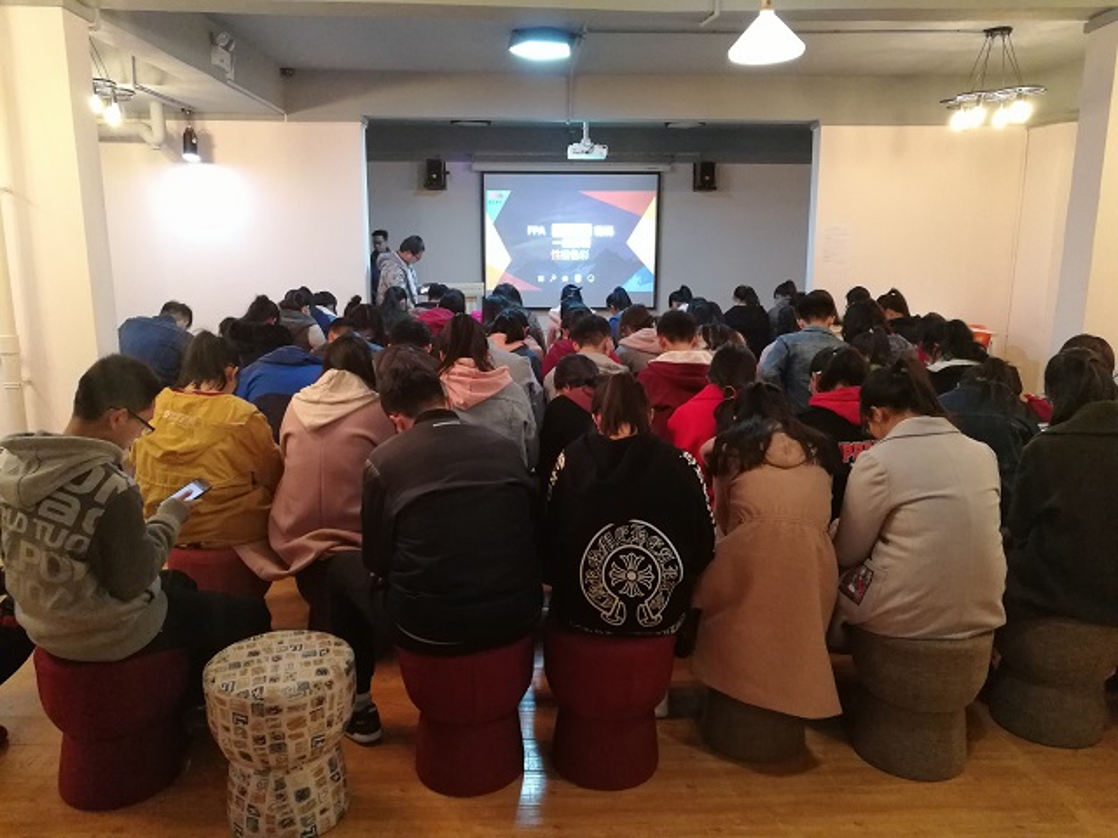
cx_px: 559
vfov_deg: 51.4
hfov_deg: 65.3
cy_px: 419
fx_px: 872
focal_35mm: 27
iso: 640
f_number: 2.2
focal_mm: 3.84
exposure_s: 1/20
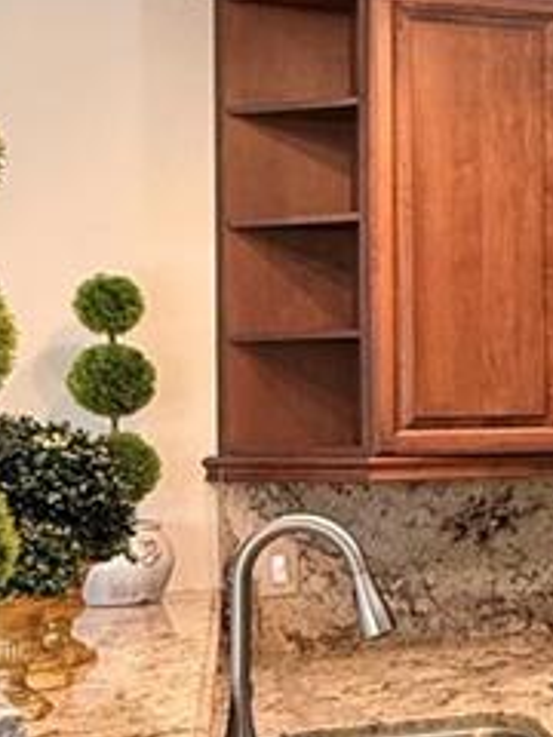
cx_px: 1002
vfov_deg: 27.8
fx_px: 1491
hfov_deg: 17.1
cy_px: 384
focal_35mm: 70
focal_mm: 2.22
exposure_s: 1/60
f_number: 2.2
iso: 320
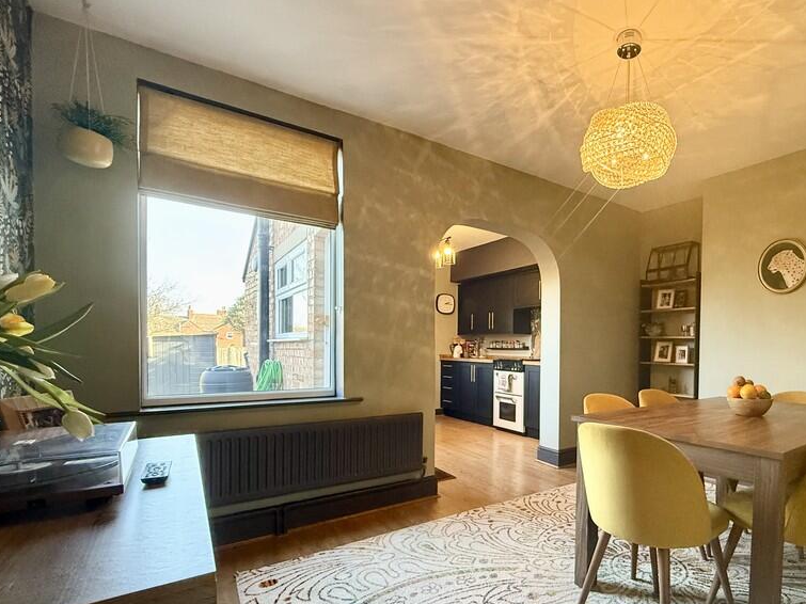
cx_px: 539
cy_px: 356
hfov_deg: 81.7
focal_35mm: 19
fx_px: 442
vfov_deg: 68.1
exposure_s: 1/100
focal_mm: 2.22
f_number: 2.2
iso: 500
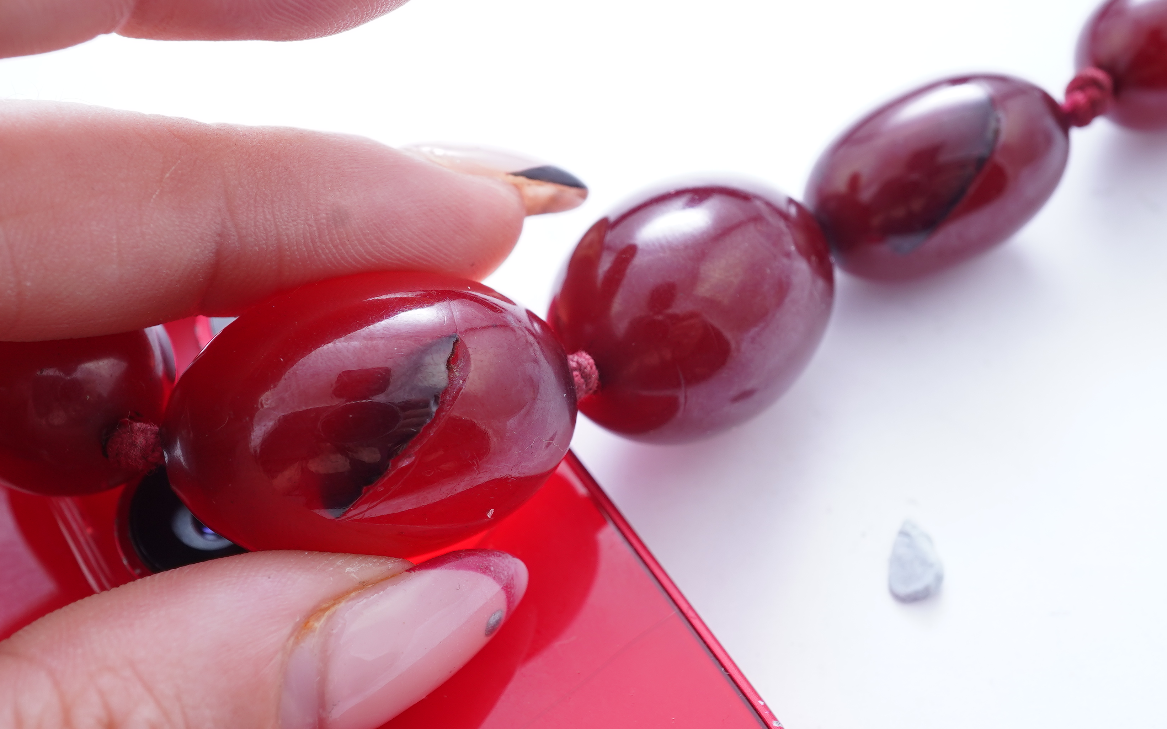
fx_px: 1749
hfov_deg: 36.8
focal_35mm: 55
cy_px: 394
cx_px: 490
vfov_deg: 23.5
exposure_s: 1/30
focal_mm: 30
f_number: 14
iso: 250
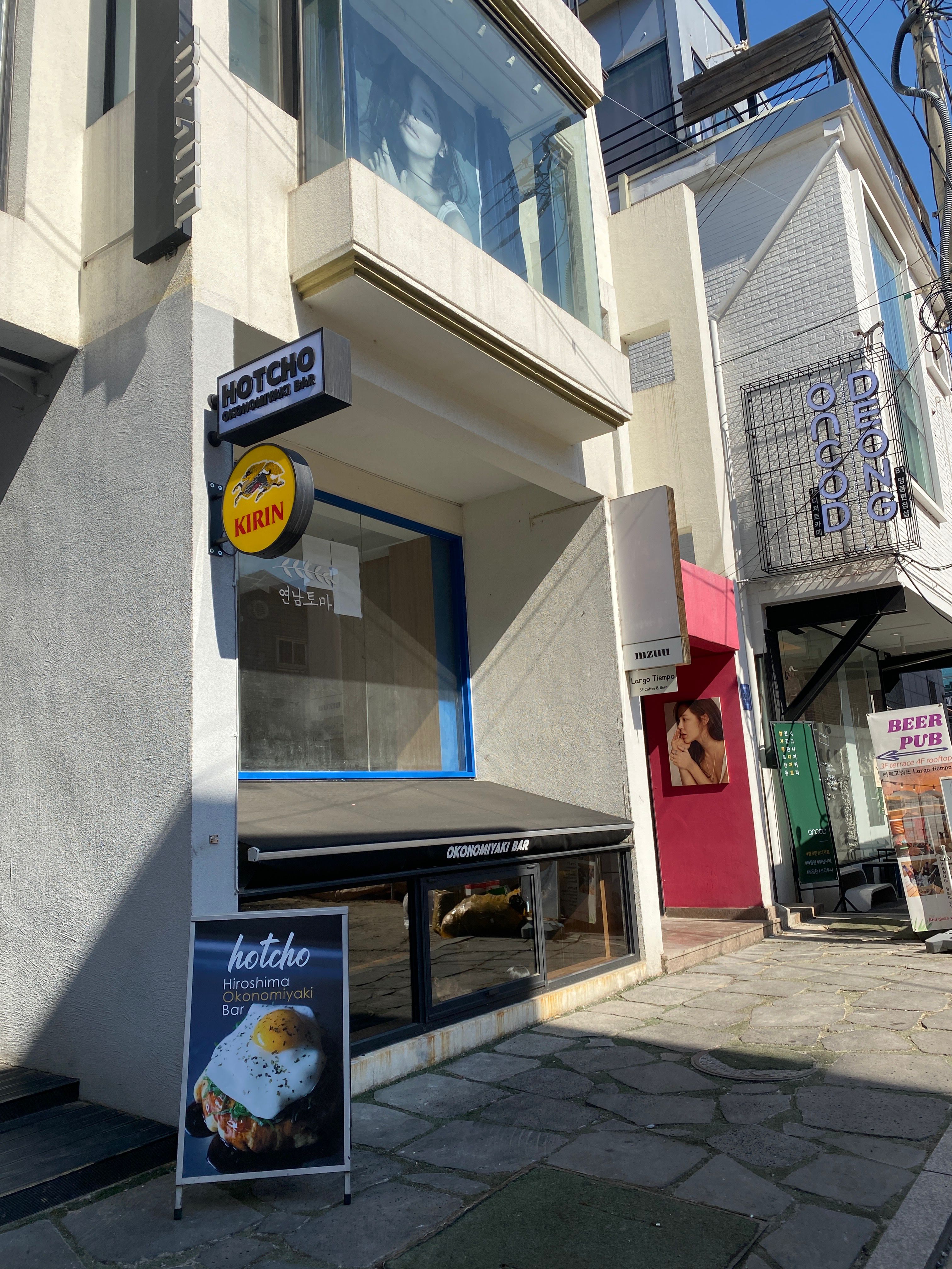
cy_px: 634
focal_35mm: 26
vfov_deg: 67.3
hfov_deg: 53.1
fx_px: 953
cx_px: 476
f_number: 1.8
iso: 32
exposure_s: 1/2890
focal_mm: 4.25
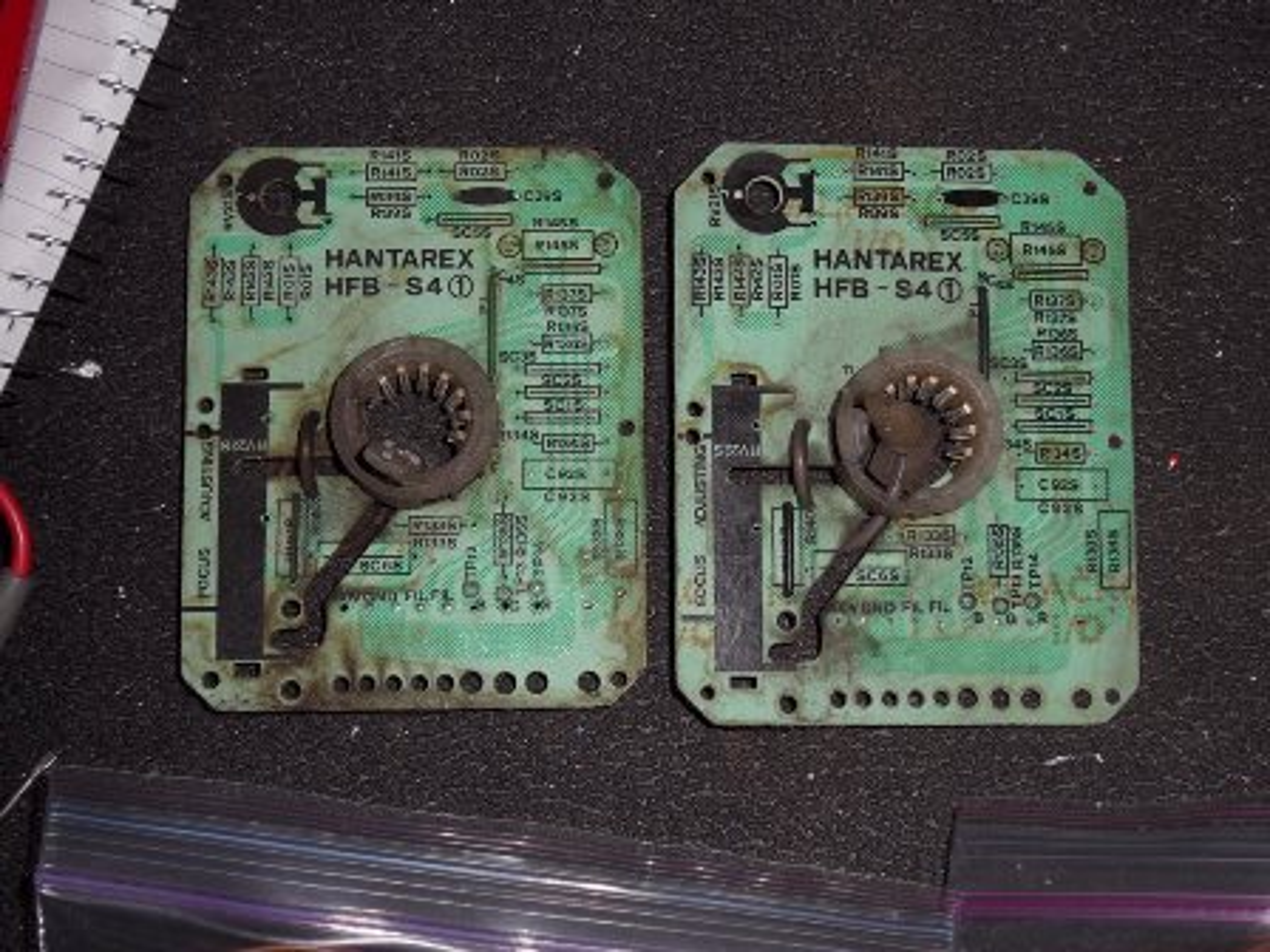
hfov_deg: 29.0
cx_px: 635
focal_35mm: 67
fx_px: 2458
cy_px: 476
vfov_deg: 21.9
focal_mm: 12
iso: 100
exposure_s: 1/60
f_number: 11.8
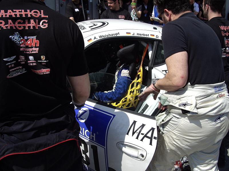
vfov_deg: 37.7
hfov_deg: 49.0
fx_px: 251
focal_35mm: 38
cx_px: 114
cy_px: 86
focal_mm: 7.9
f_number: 5.6
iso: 50
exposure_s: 1/320
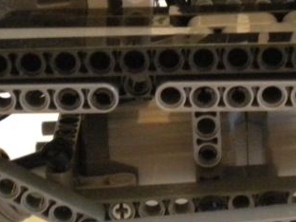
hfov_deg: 17.0
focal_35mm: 115
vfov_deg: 12.9
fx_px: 983
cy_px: 144
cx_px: 215
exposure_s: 1/31
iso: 800
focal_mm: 6.3
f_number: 3.1
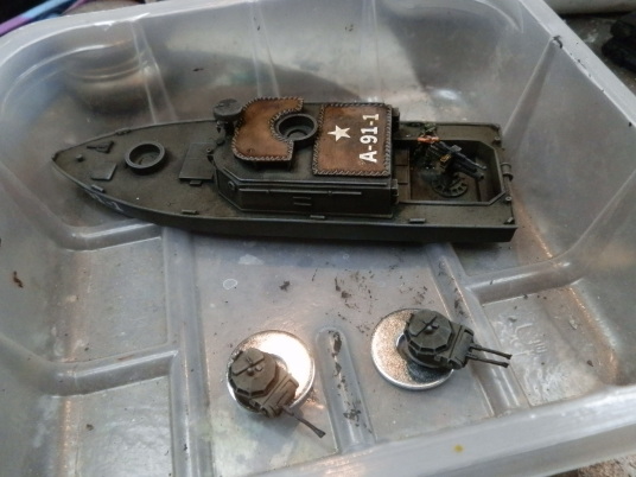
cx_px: 318
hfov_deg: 63.4
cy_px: 238
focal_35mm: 28
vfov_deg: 49.7
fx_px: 514
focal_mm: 5
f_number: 3.1
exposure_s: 1/200
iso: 400
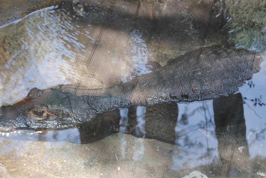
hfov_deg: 18.0
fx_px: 841
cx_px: 104
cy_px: 97
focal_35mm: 114
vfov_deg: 12.1
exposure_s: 1/60
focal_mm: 55
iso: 200
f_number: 4
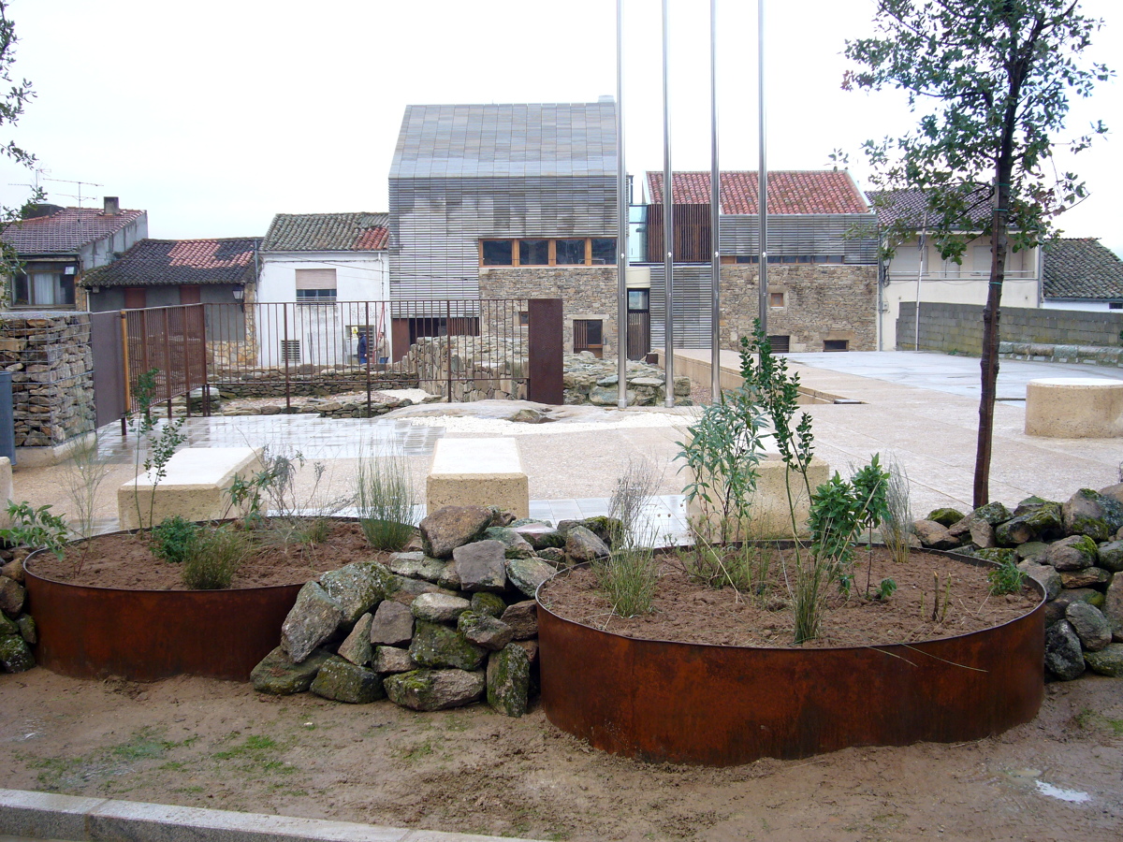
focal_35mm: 42
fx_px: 1363
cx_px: 562
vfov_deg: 34.3
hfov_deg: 44.8
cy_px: 421
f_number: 3.3
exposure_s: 1/100
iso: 80
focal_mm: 6.9
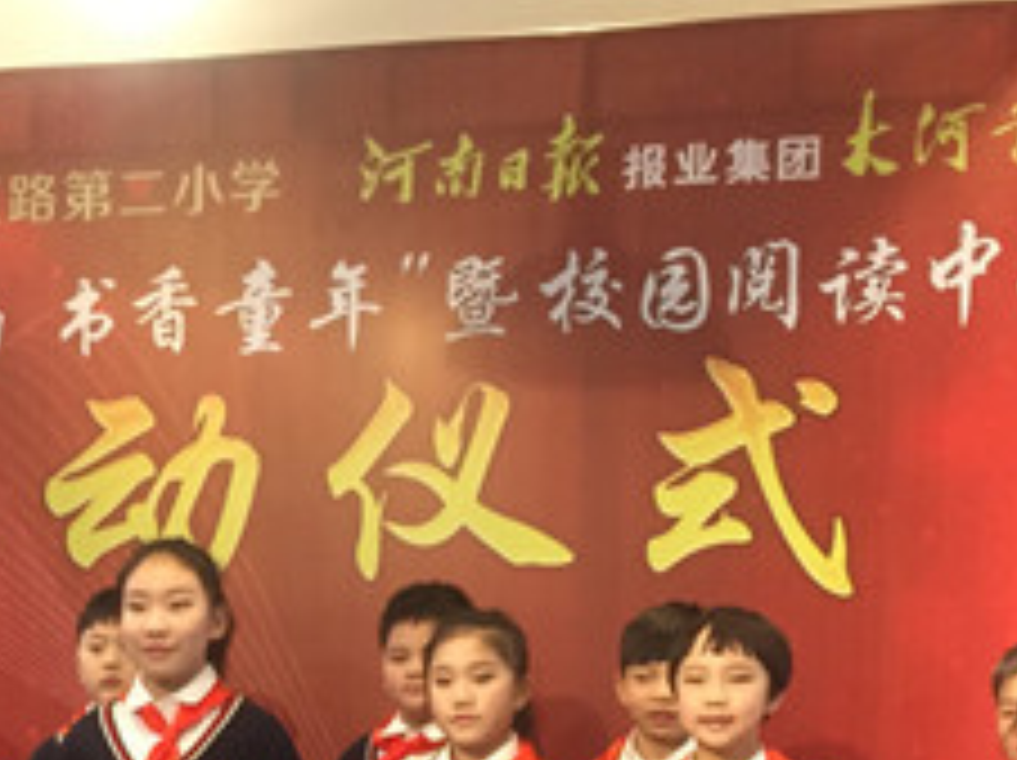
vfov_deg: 17.9
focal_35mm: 77
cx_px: 68
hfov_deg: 24.5
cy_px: 971
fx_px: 2260
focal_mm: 4.15
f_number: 2.2
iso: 160
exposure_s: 1/30
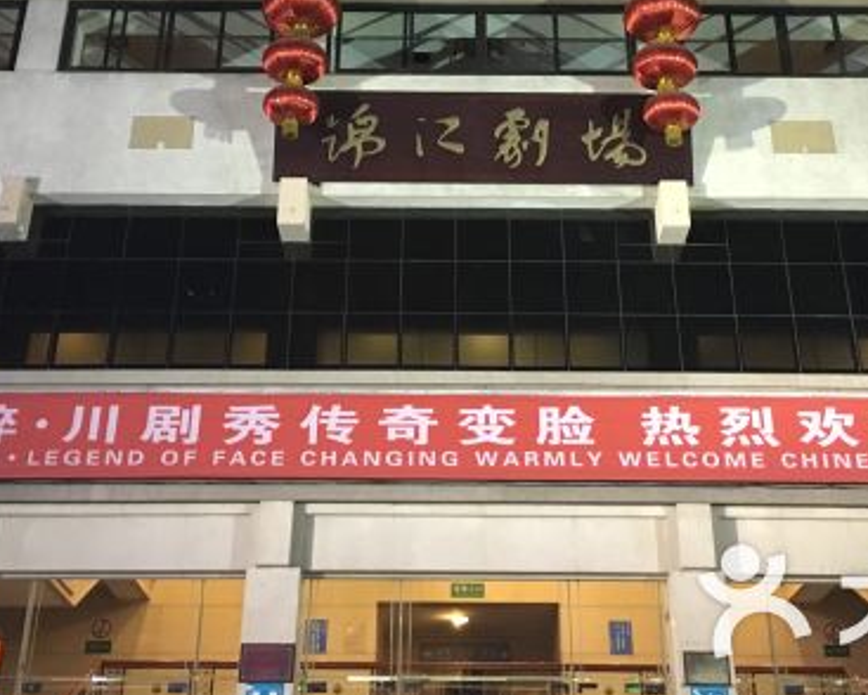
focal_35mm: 54
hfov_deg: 34.7
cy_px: 103
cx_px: 464
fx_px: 1388
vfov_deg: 27.4
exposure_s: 1/17
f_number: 2.2
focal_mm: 4.15
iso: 250
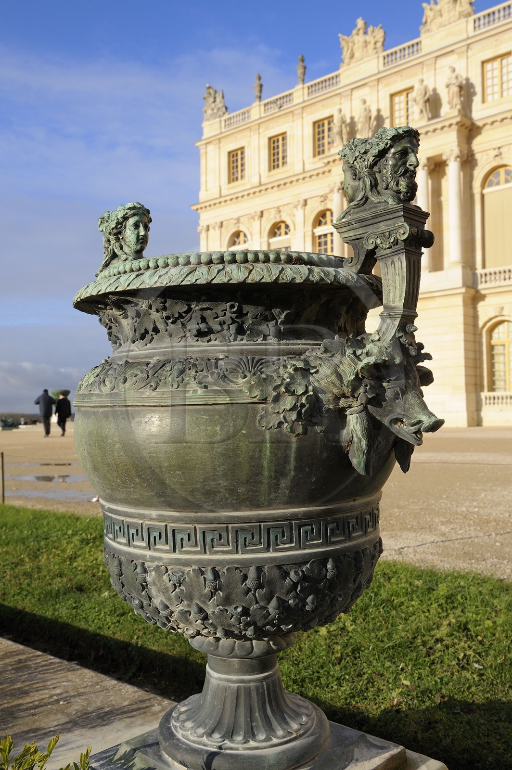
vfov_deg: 54.5
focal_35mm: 35
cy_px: 385
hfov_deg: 37.8
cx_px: 256
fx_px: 748
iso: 200
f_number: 13
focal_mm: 35
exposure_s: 1/160
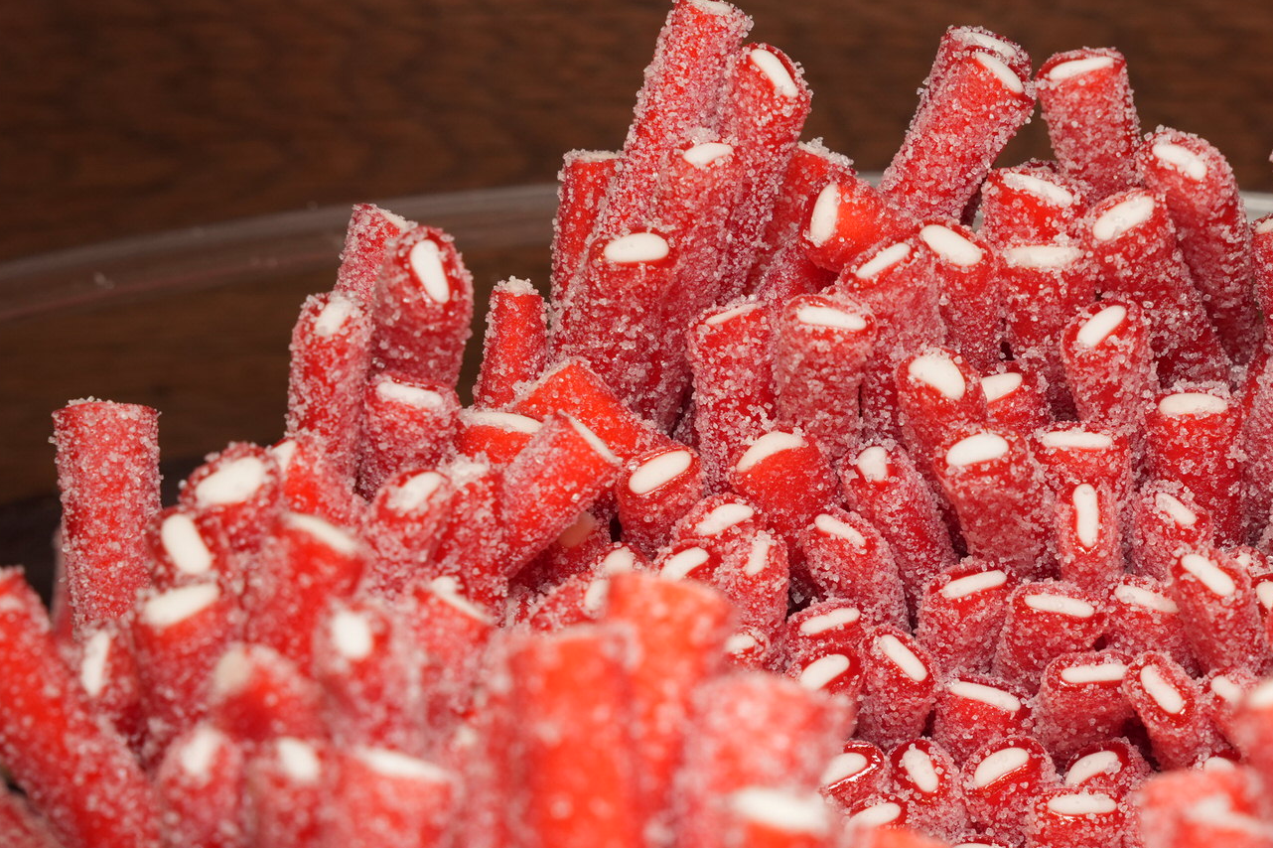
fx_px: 3680
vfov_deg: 13.1
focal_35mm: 104
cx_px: 978
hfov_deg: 19.5
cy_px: 611
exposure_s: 1/160
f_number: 13
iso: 640
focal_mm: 66.7
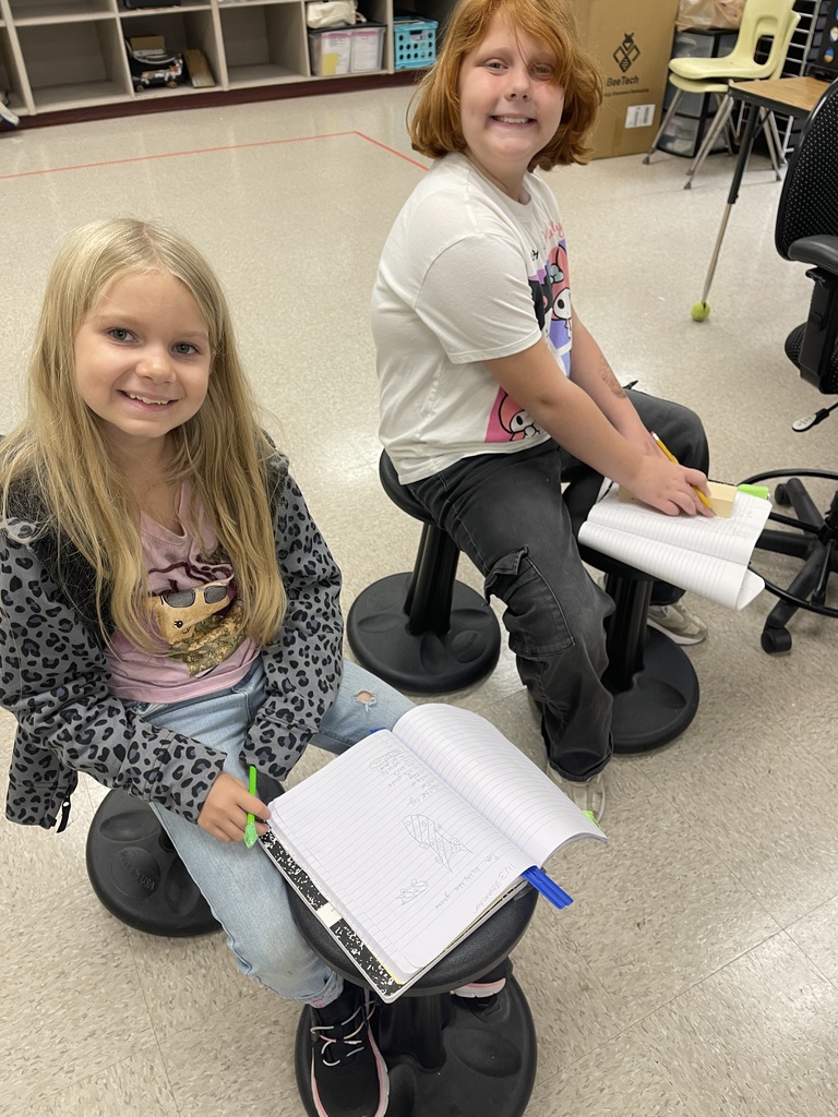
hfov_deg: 54.9
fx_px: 807
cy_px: 558
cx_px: 419
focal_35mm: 25
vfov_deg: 69.4
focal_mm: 5.1
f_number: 1.6
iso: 100
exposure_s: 1/60
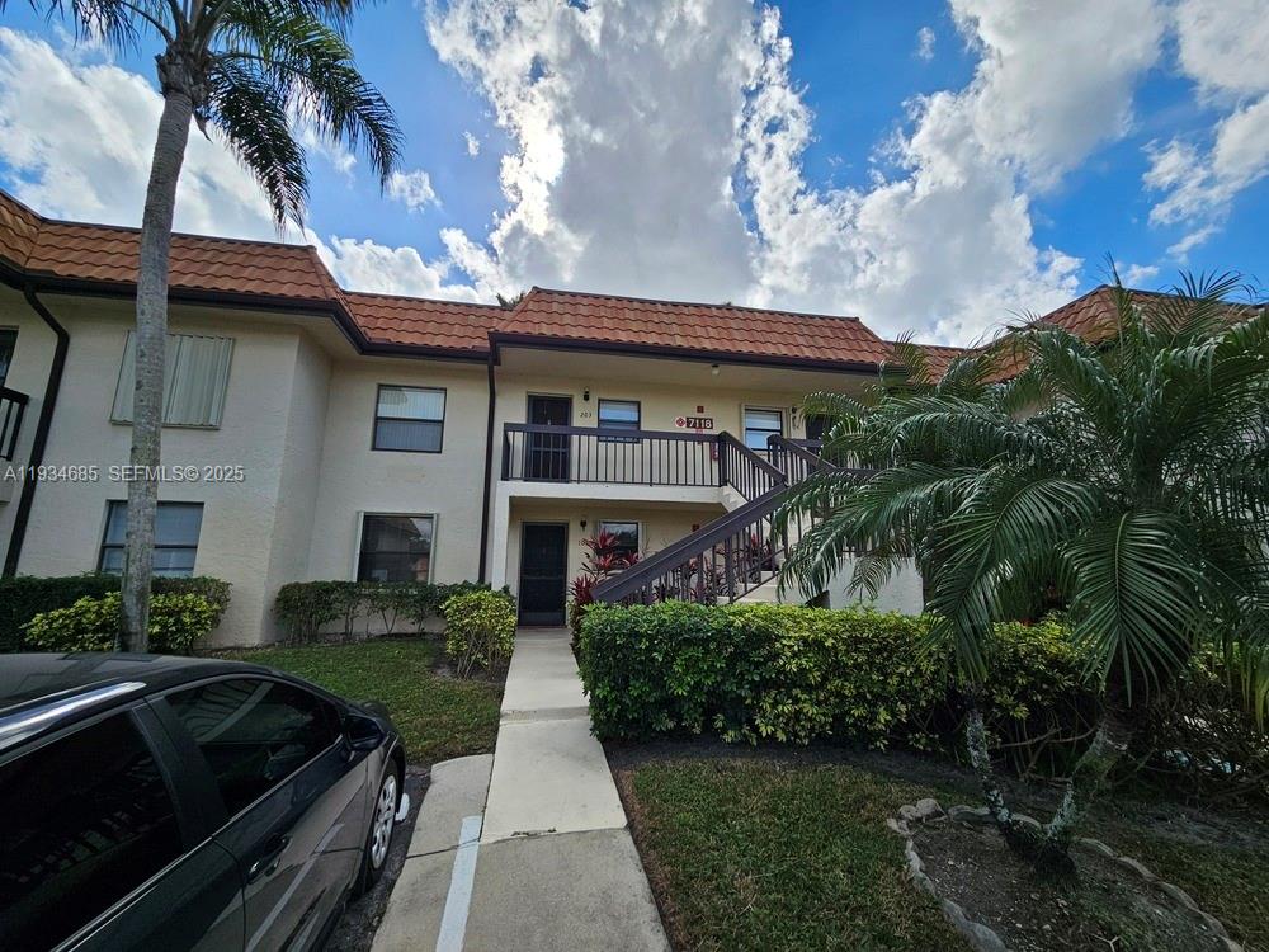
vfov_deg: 89.9
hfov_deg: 106.2
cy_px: 476
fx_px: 477
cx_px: 634
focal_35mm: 13
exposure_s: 1/2593
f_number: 2.2
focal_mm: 2.2
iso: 50
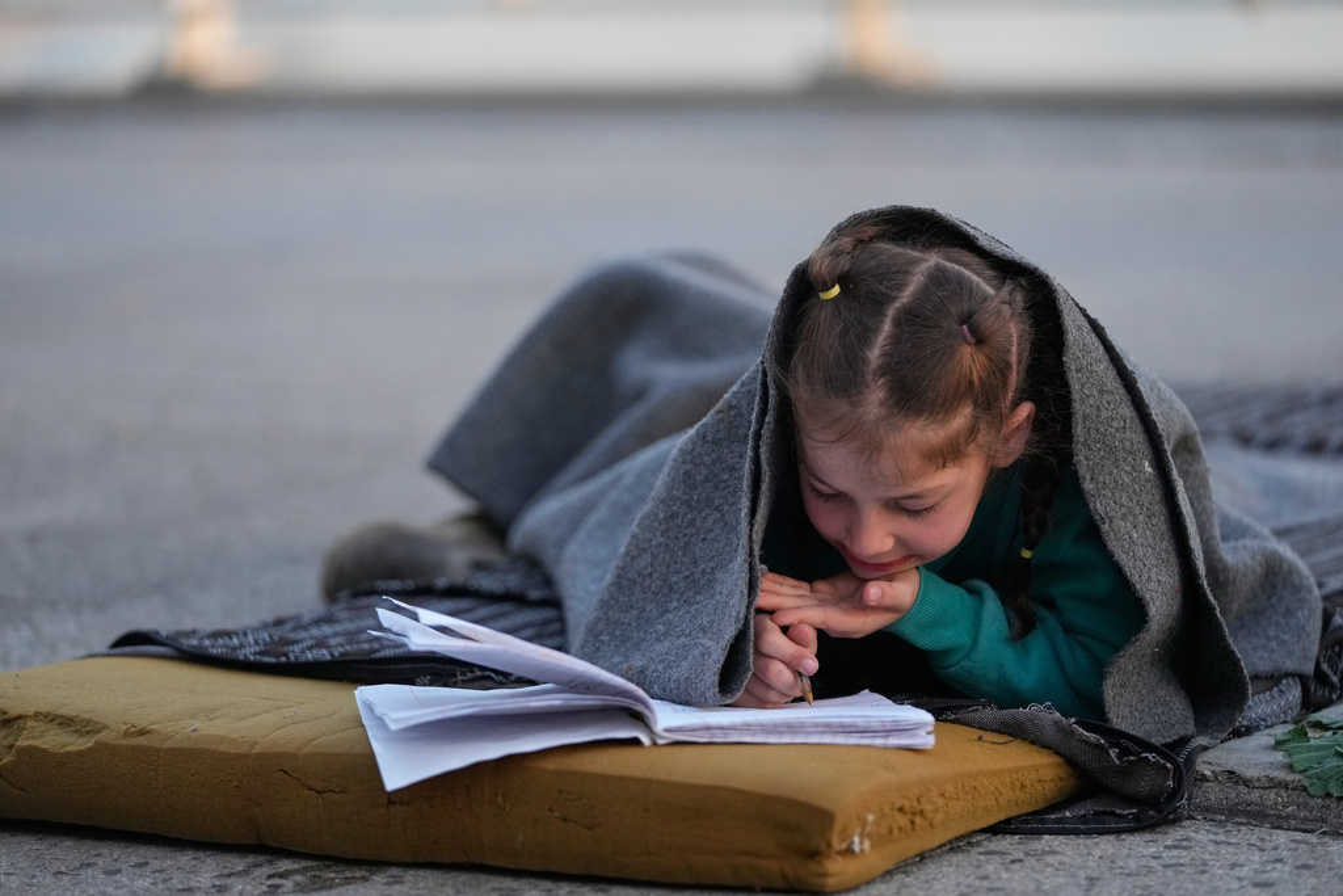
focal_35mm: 132
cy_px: 448
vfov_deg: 10.4
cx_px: 672
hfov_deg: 15.5
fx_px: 4925
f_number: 2.8
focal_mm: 132
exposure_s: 1/320
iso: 1600
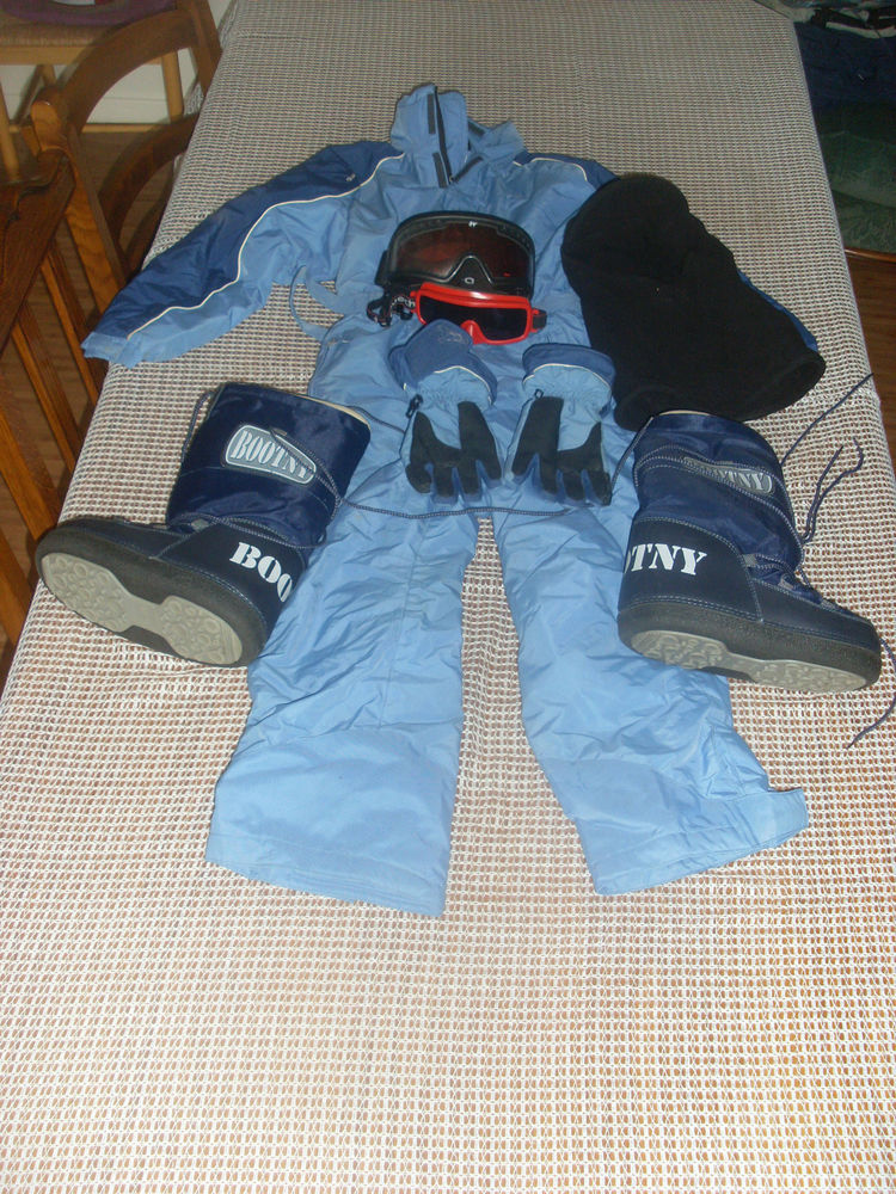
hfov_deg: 37.7
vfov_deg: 49.0
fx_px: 1311
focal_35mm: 38
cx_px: 448
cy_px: 597
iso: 100
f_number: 3
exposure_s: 1/45
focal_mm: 6.3
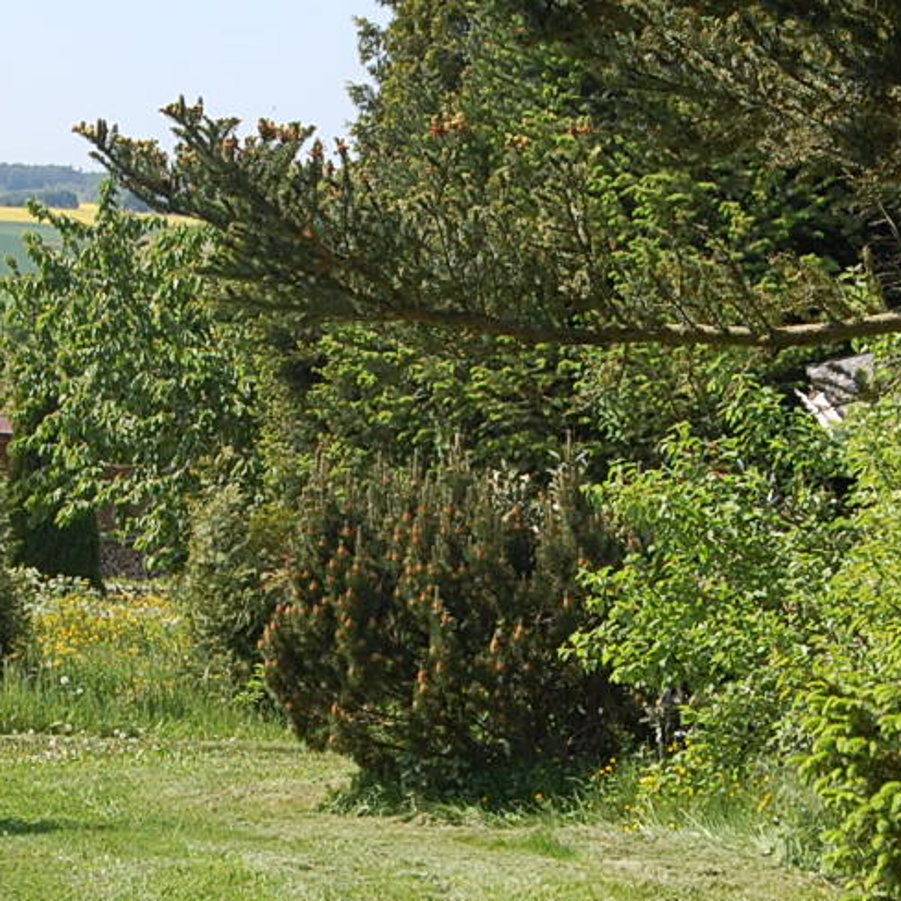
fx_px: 4388
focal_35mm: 149
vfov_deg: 11.7
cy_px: 582
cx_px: 396
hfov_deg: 11.7
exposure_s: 1/250
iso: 320
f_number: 10
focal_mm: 38
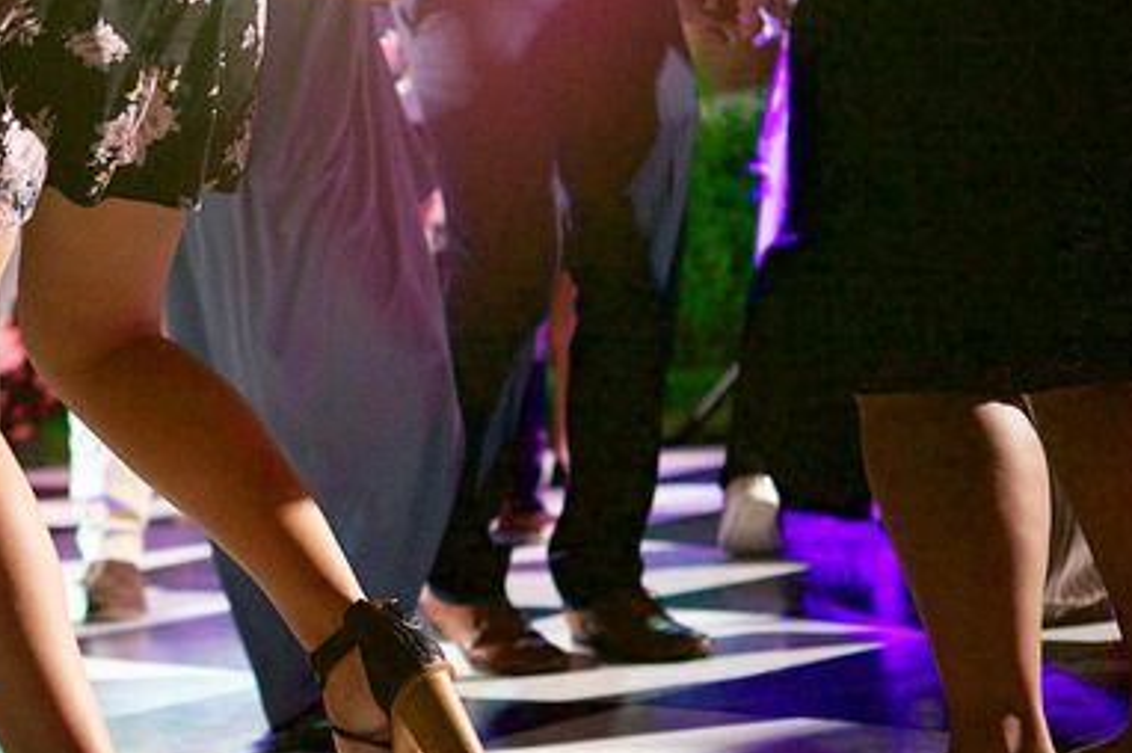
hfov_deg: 17.7
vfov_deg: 12.0
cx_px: 141
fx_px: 3582
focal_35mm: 114
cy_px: 495
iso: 2000
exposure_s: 1/100
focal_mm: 60
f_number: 2.8
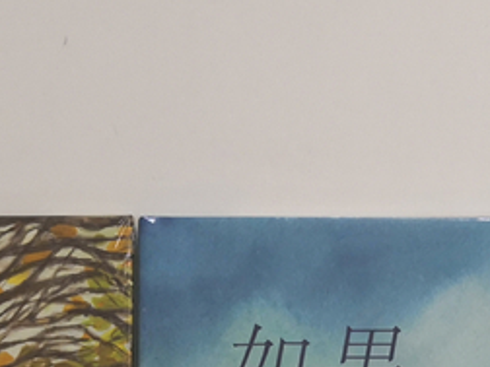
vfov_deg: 13.0
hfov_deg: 18.3
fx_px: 1515
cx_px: 348
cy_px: 569
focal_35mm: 107
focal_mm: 3.95
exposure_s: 1/50
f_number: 1.6
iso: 100
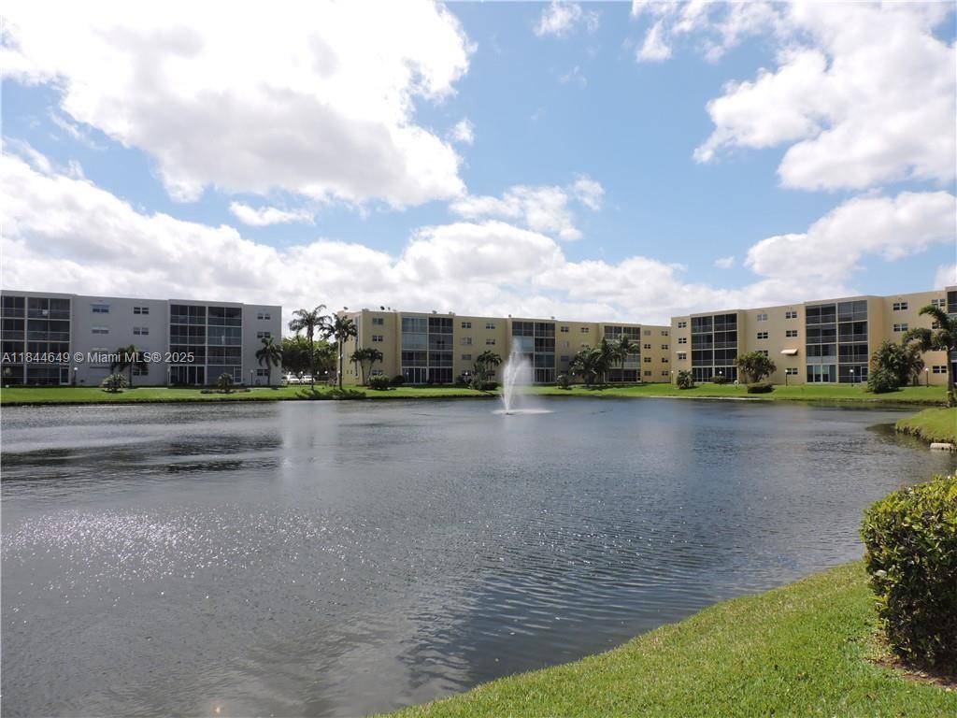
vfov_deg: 56.8
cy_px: 359
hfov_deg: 71.6
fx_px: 664
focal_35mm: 24
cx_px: 478
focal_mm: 4.3
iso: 200
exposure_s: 1/2500
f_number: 3.7
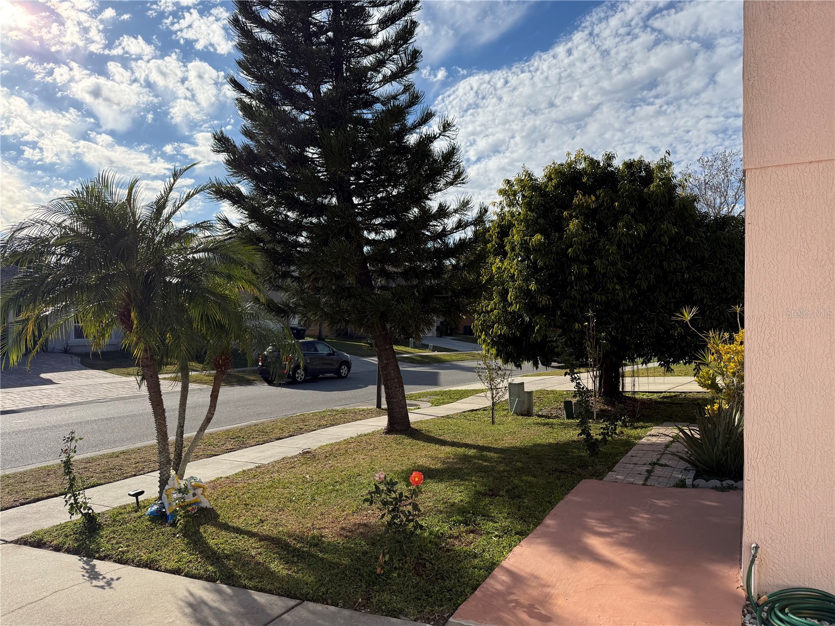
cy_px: 313
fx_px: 579
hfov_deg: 71.6
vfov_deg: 56.8
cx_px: 418
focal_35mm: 24
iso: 125
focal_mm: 6.76
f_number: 1.78
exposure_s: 1/8130
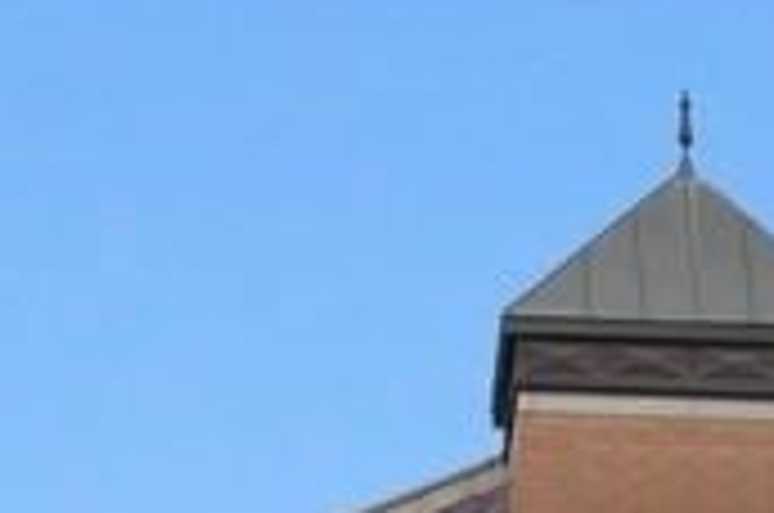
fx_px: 3713
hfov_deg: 11.9
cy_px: 1224
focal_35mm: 173
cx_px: 504
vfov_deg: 7.4
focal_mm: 22
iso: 200
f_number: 8
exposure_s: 1/160
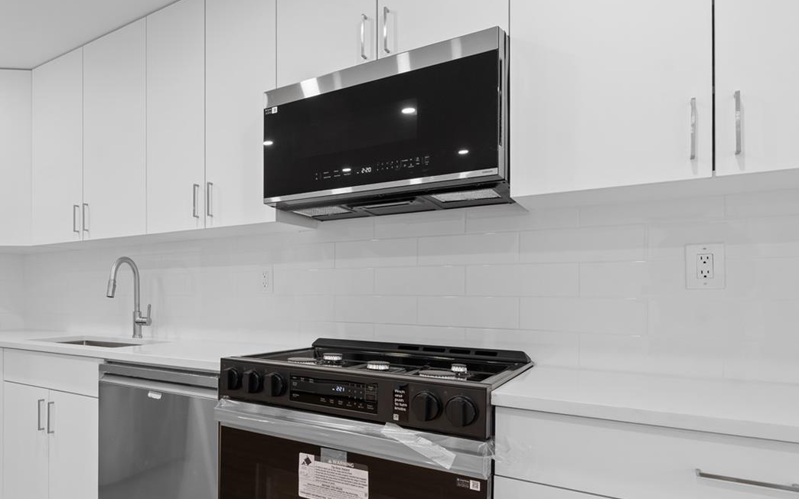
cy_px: 294
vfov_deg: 50.8
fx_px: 522
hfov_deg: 70.5
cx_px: 214
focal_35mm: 24
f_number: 8
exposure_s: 1/3
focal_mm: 12
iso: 250
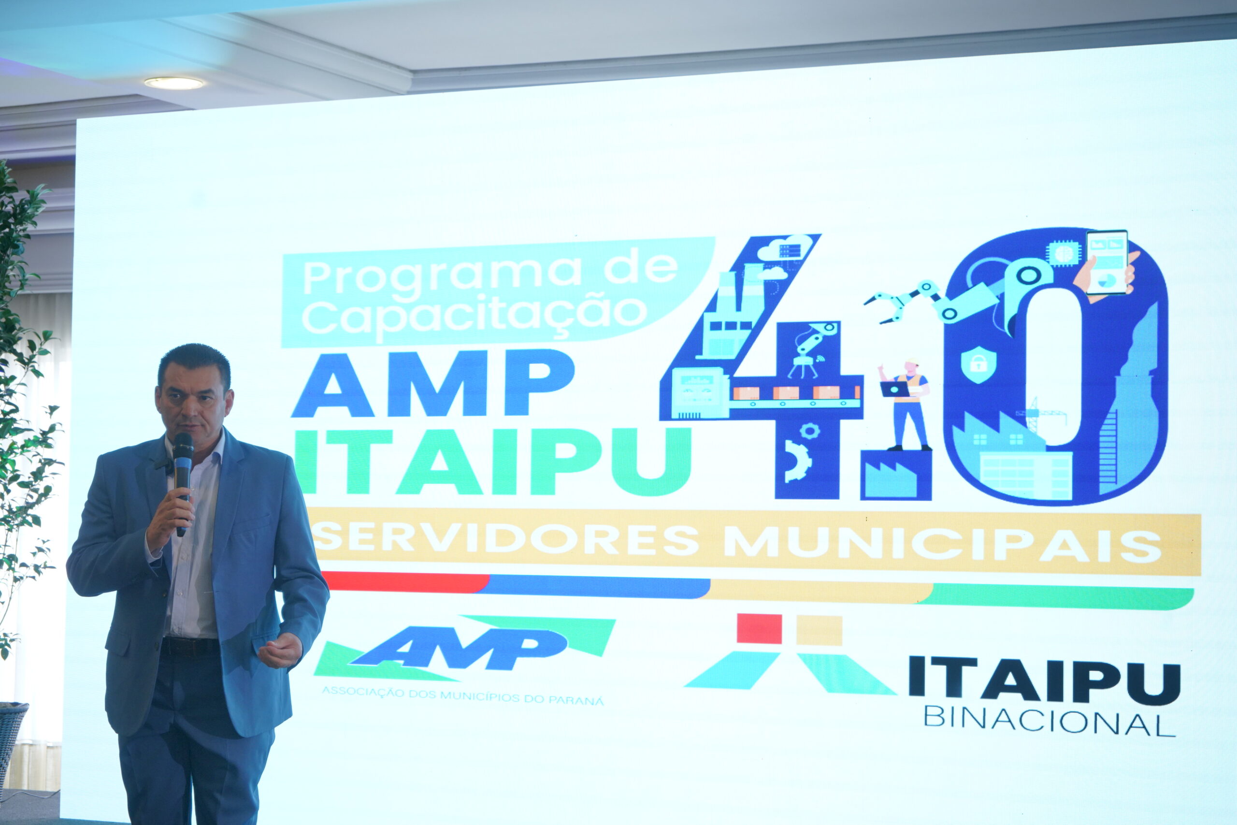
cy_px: 412
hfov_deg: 28.8
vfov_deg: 19.5
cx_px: 618
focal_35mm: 70
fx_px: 2405
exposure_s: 1/80
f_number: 5.6
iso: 1600
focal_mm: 70
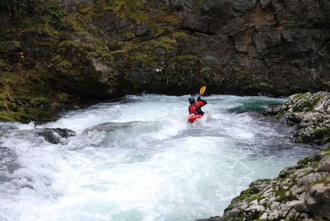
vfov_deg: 22.8
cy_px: 102
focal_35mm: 60
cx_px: 151
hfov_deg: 33.6
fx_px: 547
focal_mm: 35
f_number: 3.2
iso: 320
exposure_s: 1/320
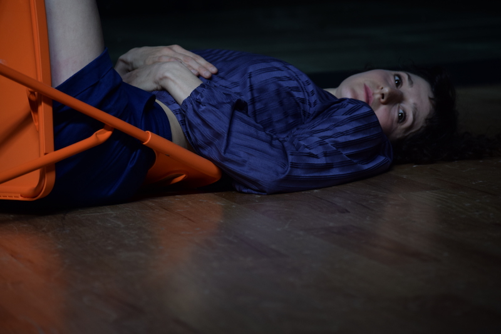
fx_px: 2506
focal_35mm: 180
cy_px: 167
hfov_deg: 11.4
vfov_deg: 7.6
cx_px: 250
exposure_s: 1/60
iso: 400
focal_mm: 120
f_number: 4.8
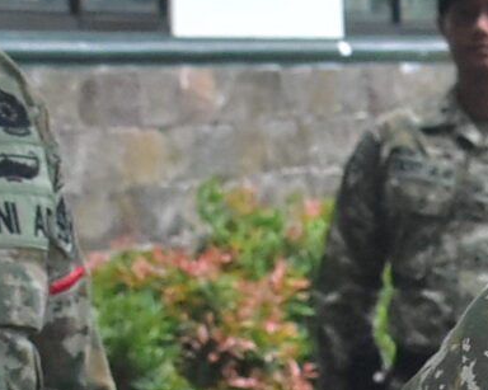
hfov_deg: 7.1
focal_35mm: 263
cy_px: 529
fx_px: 3798
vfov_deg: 5.8
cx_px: 944
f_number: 8
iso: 1600
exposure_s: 1/1600
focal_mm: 28
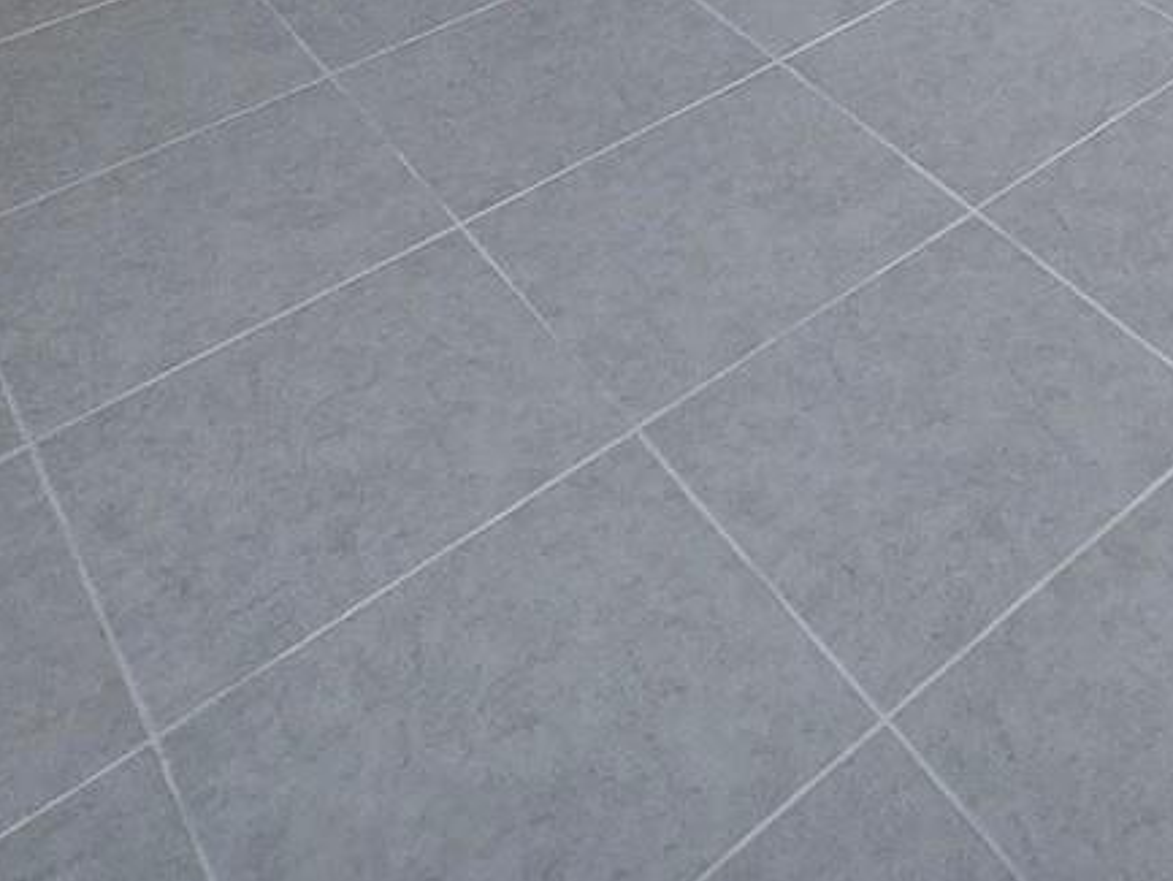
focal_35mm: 48
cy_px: -702
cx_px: 1227
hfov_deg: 35.1
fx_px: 1627
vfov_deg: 20.9
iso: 160
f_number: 2.2
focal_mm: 1.74
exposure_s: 1/60
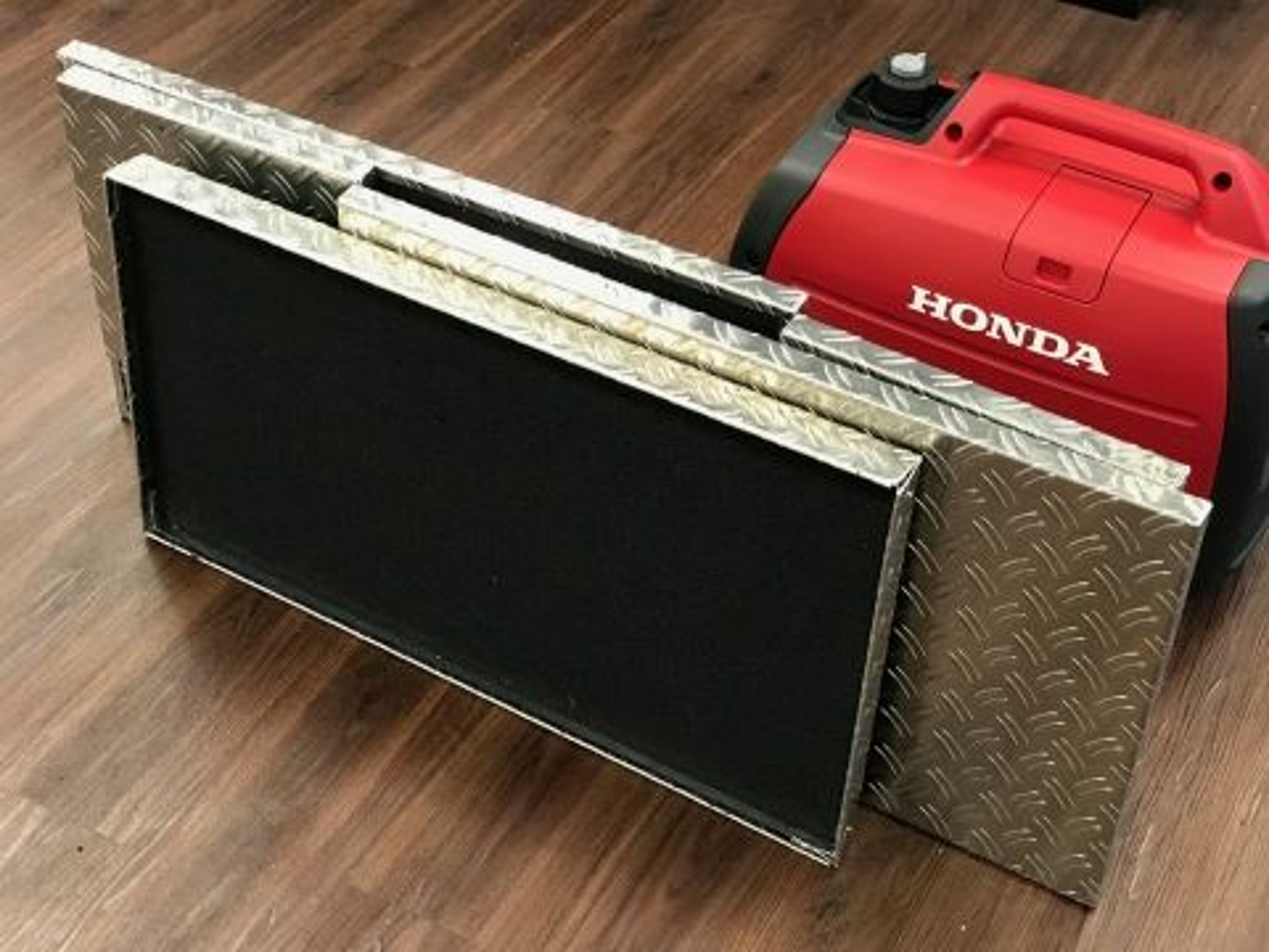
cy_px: 476
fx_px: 2090
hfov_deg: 33.8
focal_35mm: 57
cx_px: 634
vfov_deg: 25.7
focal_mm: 6.6
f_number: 2.8
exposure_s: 1/50
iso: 320
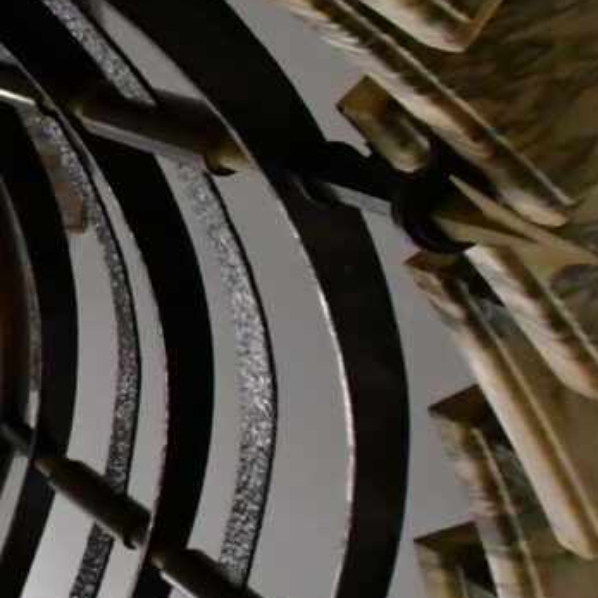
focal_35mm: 94
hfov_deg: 13.6
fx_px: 1837
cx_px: -827
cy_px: 82
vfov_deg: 18.2
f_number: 8
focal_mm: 10
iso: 3200
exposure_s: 1/50
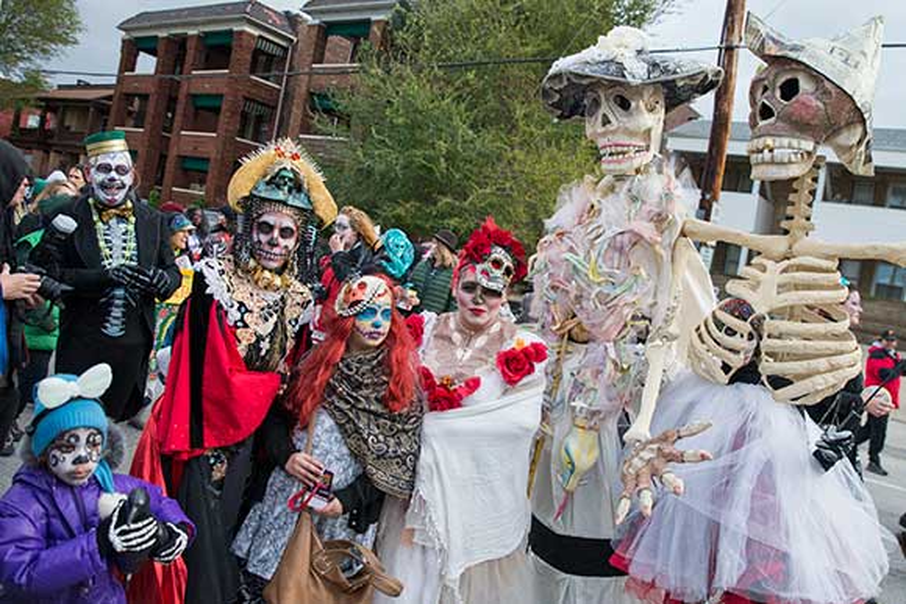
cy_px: 302
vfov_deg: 53.2
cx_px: 453
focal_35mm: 24
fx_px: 604
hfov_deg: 73.7
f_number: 4.8
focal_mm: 24
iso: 400
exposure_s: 1/1500
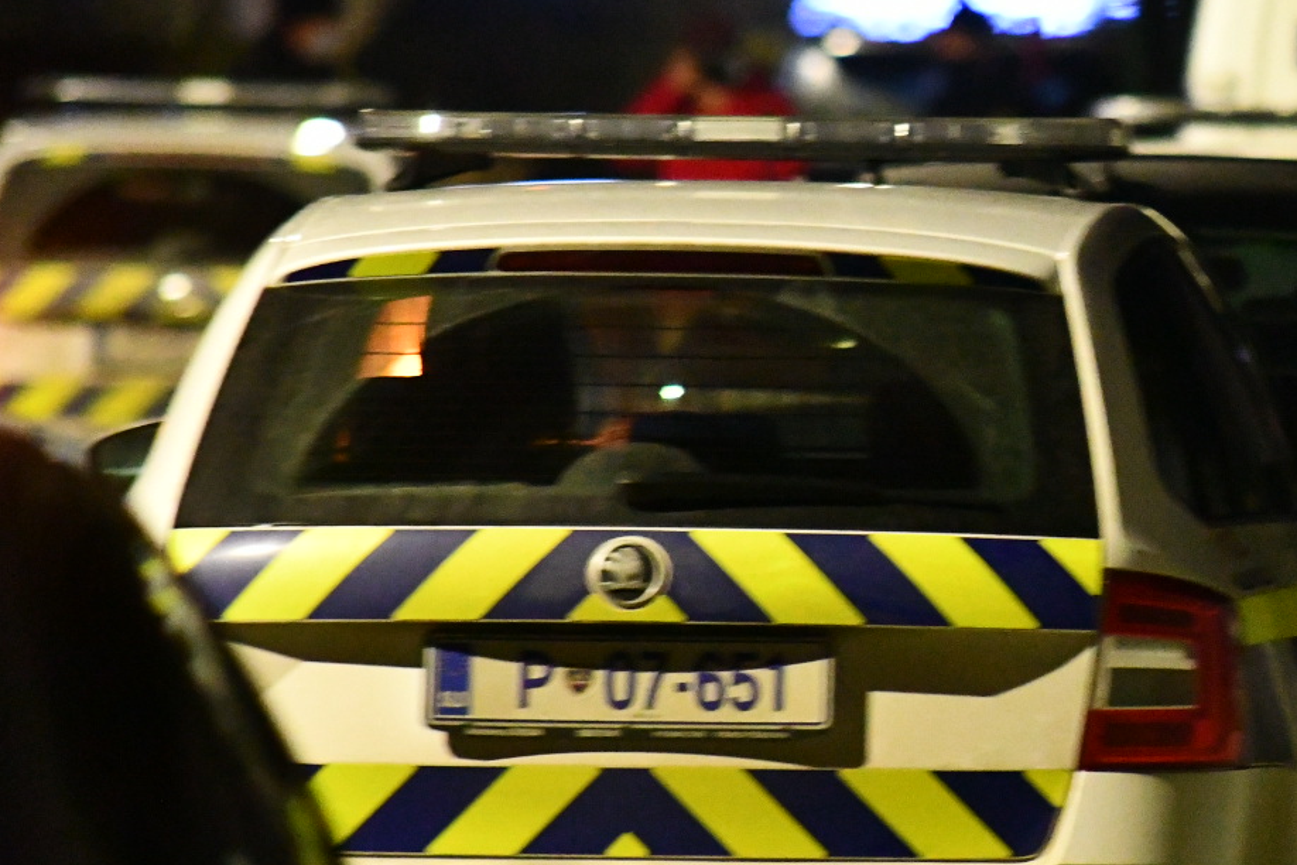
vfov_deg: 2.8
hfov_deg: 4.2
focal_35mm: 489
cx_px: 1111
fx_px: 17616
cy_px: 352
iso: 12800
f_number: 2.8
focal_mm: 185
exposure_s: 1/40
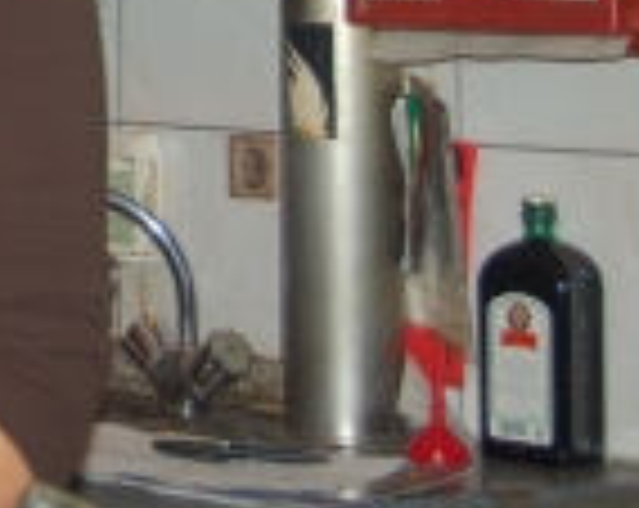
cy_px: -283
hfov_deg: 11.0
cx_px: -400
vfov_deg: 9.0
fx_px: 3152
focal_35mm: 167
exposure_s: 1/60
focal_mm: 28
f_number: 4.2
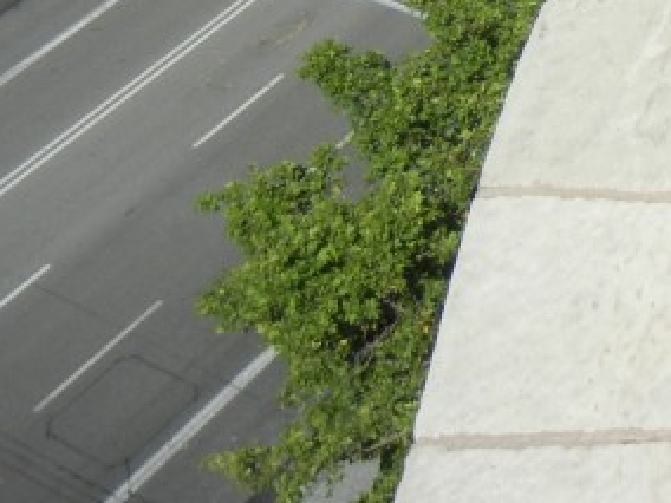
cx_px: 1051
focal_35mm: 108
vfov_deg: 12.6
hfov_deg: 16.4
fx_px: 2093
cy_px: -385
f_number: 7
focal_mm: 5.4
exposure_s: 1/590
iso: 160
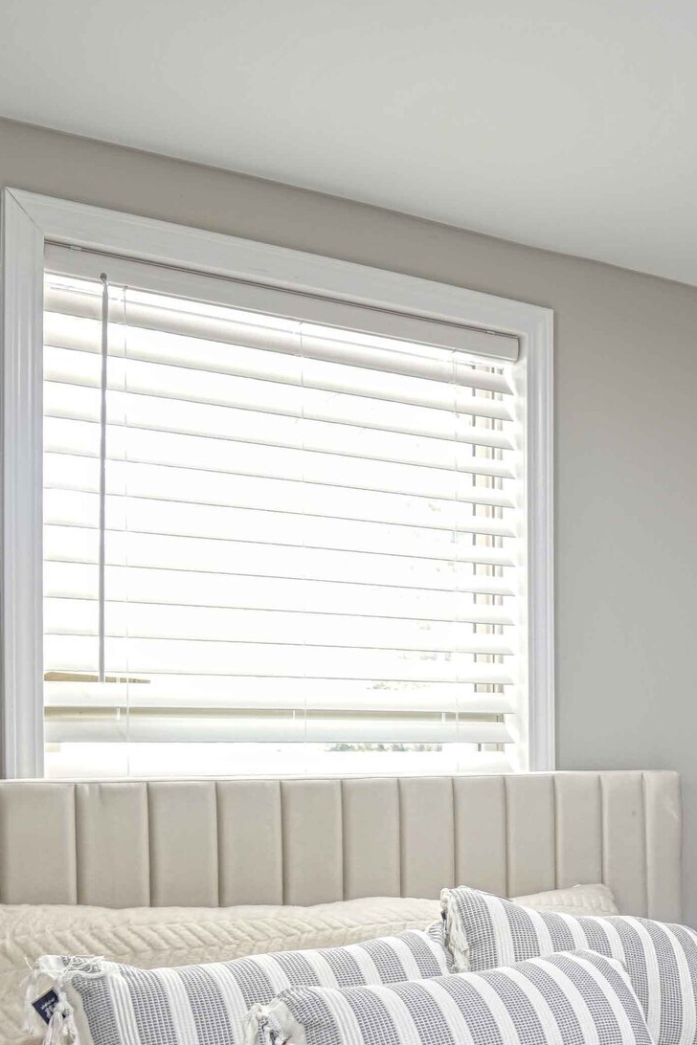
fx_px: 1307
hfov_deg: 27.3
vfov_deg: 42.5
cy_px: 757
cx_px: 770
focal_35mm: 45
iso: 100
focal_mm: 16
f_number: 4
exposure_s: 1/4
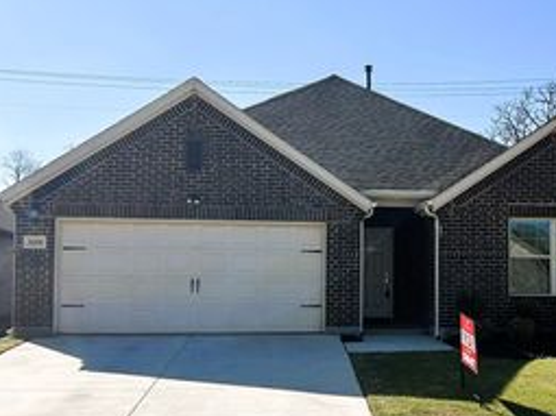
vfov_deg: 28.5
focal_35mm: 51
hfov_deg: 36.8
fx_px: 819
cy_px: 245
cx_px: 399
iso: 50
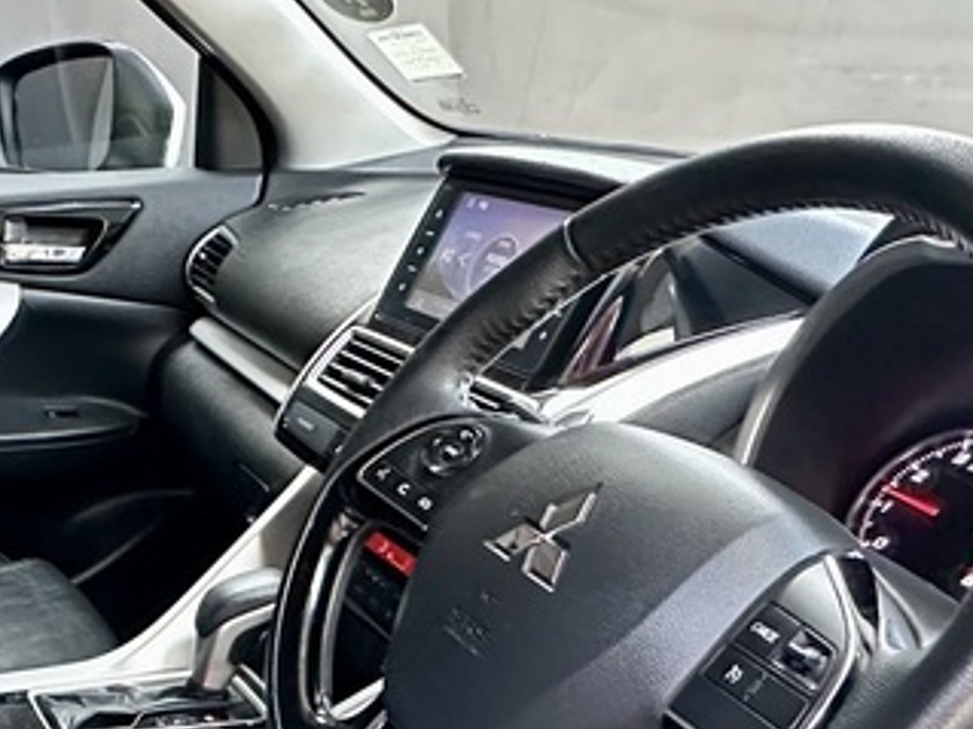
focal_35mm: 45
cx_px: -85
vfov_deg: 29.9
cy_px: 735
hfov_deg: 36.1
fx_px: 1264
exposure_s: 1/60
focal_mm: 2.22
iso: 1000
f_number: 2.2
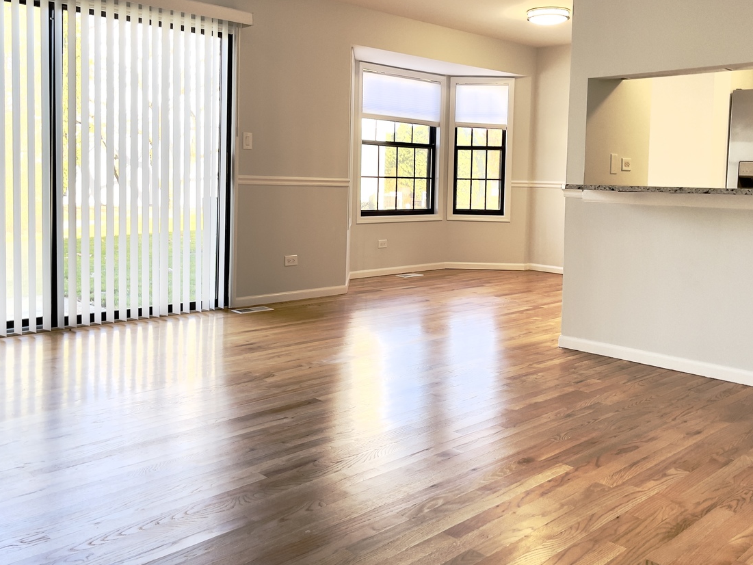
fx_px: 740
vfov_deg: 41.5
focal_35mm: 34
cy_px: 212
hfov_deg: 53.9
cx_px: 368
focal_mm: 5.1
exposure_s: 1/120
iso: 40
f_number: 1.6
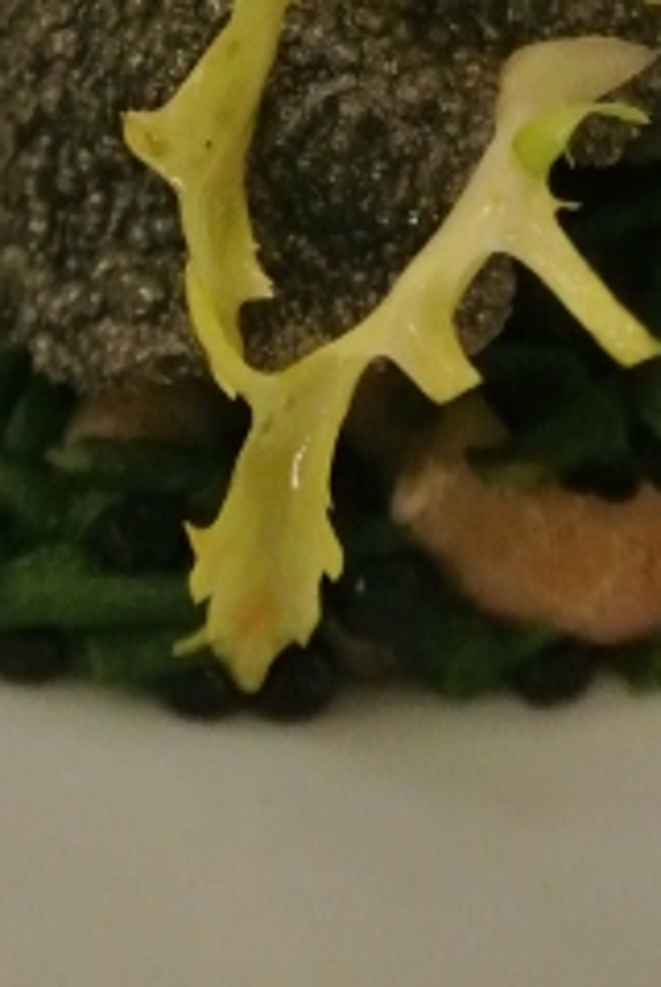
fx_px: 3460
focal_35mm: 126
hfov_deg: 10.9
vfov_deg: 15.5
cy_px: -285
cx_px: 289
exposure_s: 1/25
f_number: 4.5
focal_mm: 17.5
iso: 3200
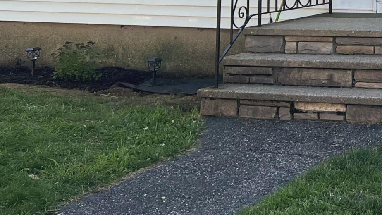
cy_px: -149
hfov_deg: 20.4
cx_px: 543
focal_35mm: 92
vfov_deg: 12.2
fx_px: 932
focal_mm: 5.7
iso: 50
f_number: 1.5
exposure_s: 1/513
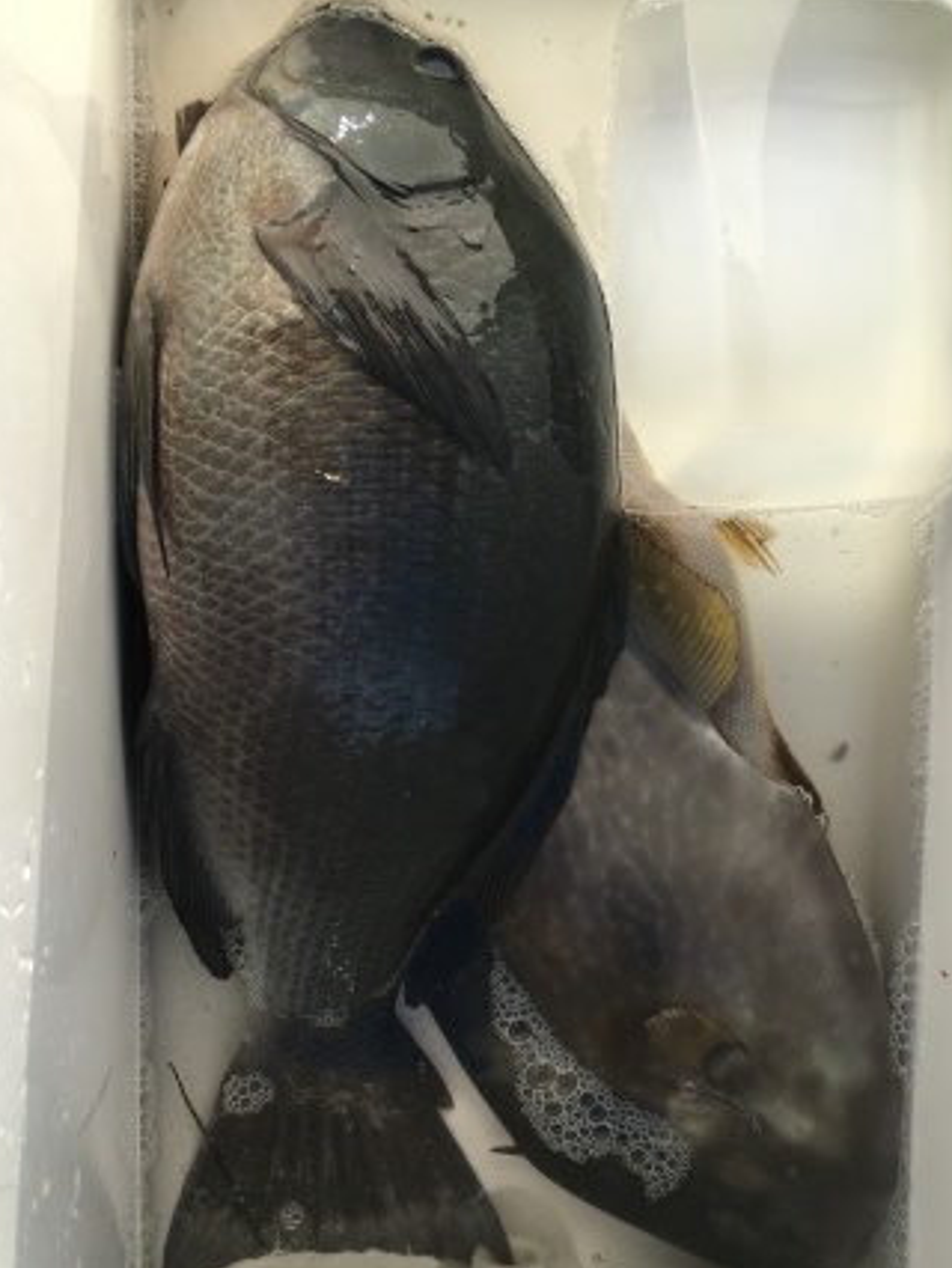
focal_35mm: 34
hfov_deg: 41.8
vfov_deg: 53.9
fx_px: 1245
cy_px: 643
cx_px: 492
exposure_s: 1/754
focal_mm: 4.15
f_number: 2.2
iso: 25
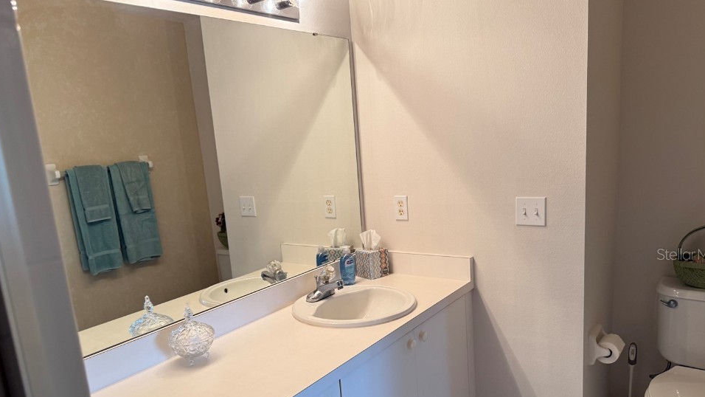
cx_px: 349
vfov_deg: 41.1
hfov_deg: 67.9
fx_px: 523
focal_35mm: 28
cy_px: 254
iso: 125
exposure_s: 1/120
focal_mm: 6.76
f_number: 1.78
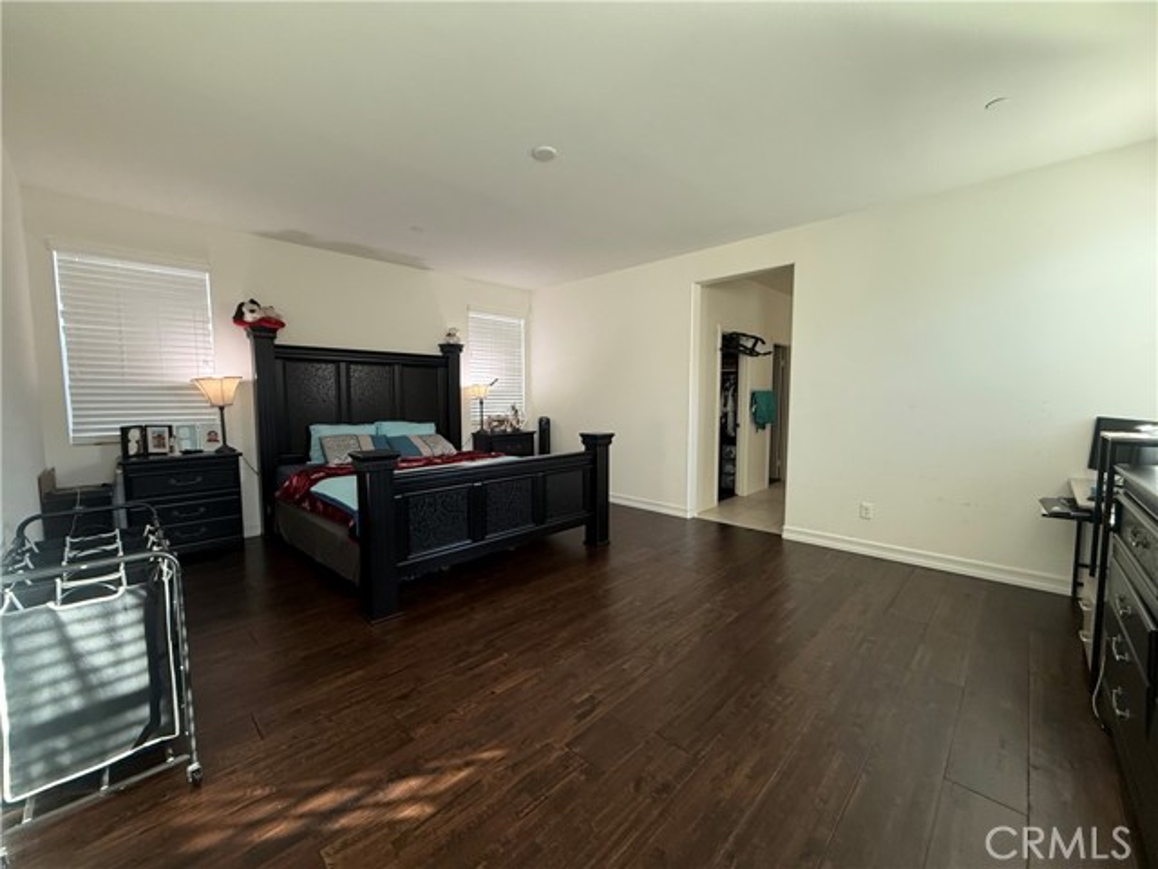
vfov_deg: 85.7
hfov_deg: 102.1
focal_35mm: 14
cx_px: 579
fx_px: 468
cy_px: 434
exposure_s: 1/120
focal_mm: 2.22
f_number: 2.2
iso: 320
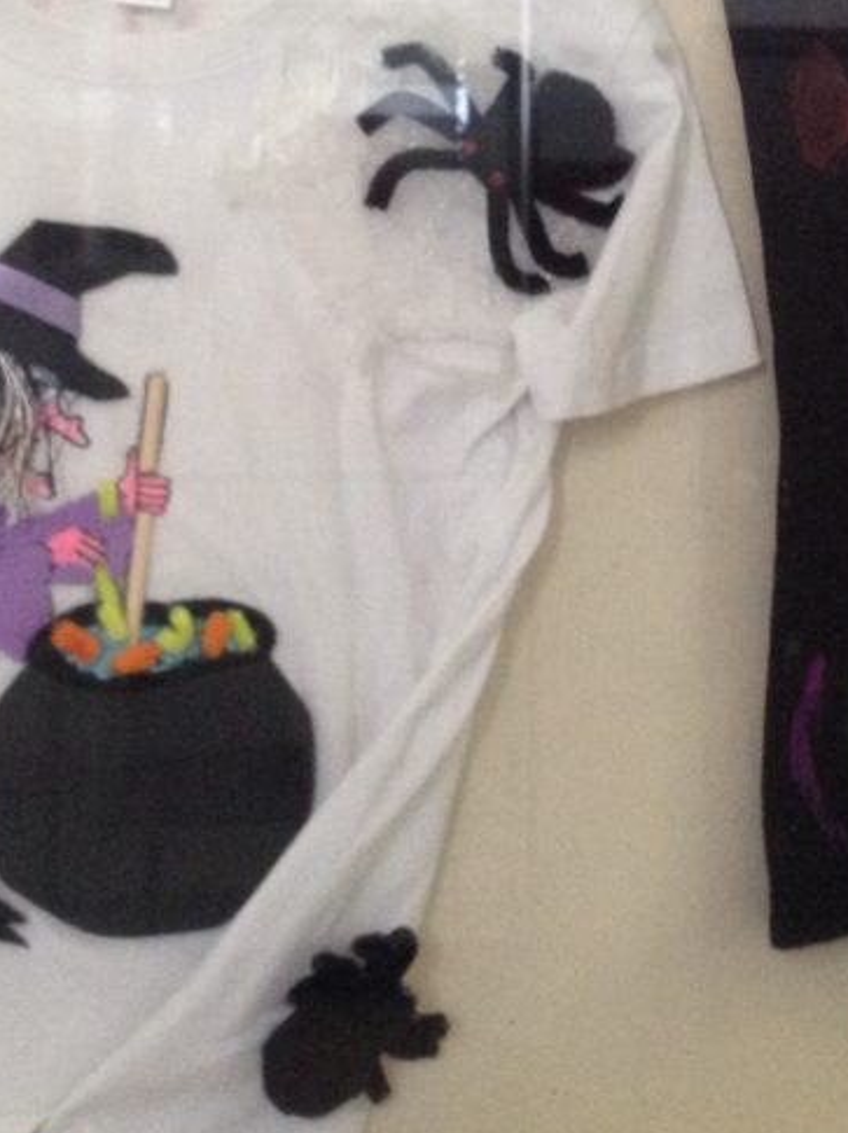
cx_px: 528
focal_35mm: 104
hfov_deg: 14.2
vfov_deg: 18.6
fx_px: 3401
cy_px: 143
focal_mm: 4.28
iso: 200
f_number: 2.4
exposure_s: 1/20
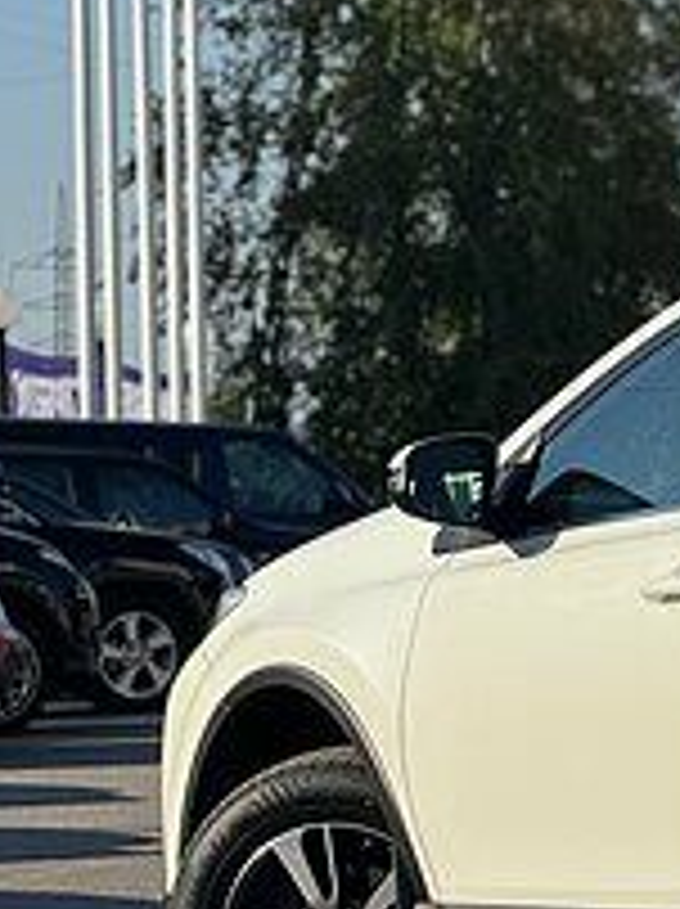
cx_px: 1184
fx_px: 5486
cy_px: 634
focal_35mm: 209
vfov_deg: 9.5
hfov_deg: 6.9
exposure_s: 1/1292
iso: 25
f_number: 2.8
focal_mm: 9
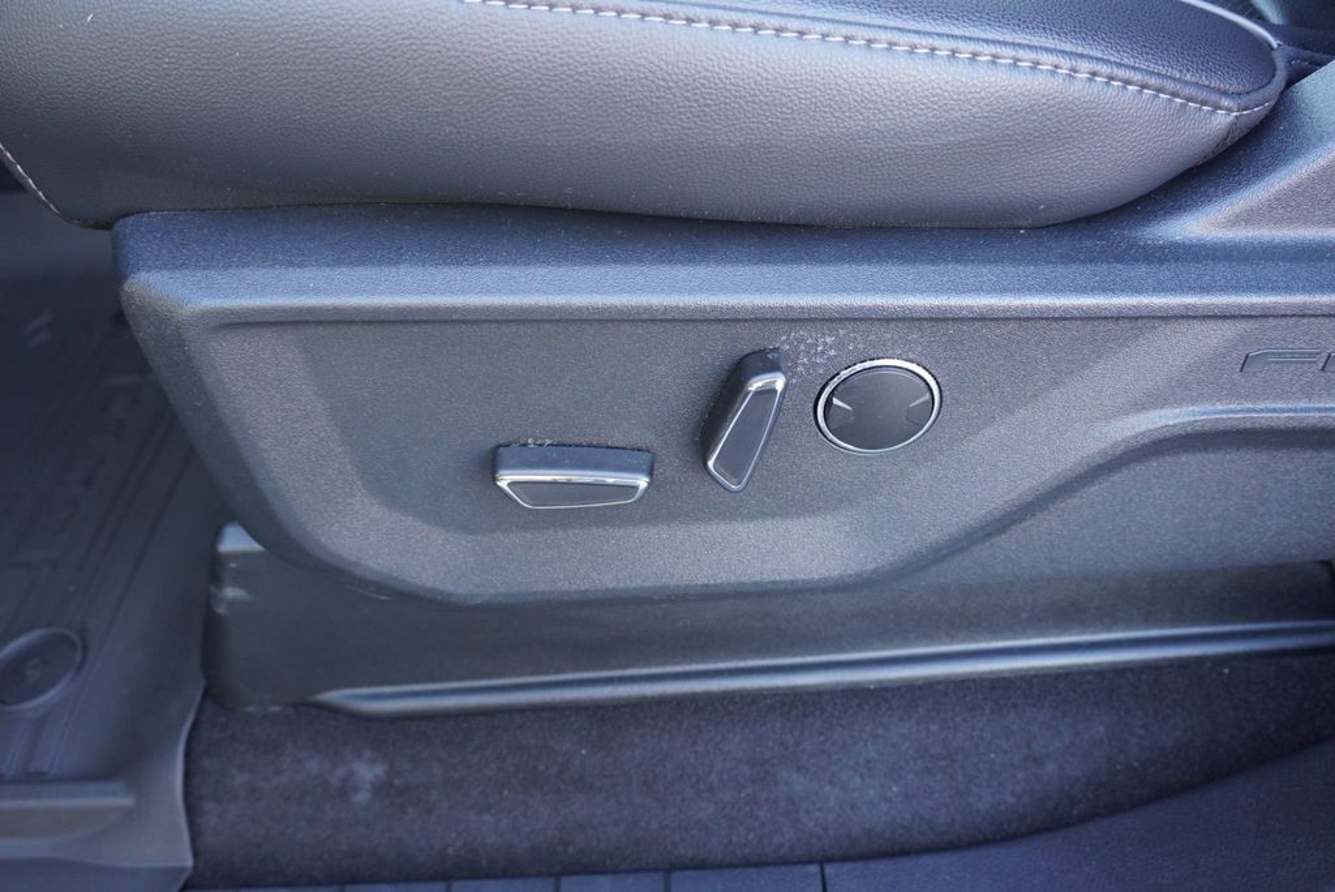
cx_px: 668
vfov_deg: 43.7
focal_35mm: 30
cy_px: 446
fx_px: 1113
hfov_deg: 61.9
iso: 1000
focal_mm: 20
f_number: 4
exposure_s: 1/60
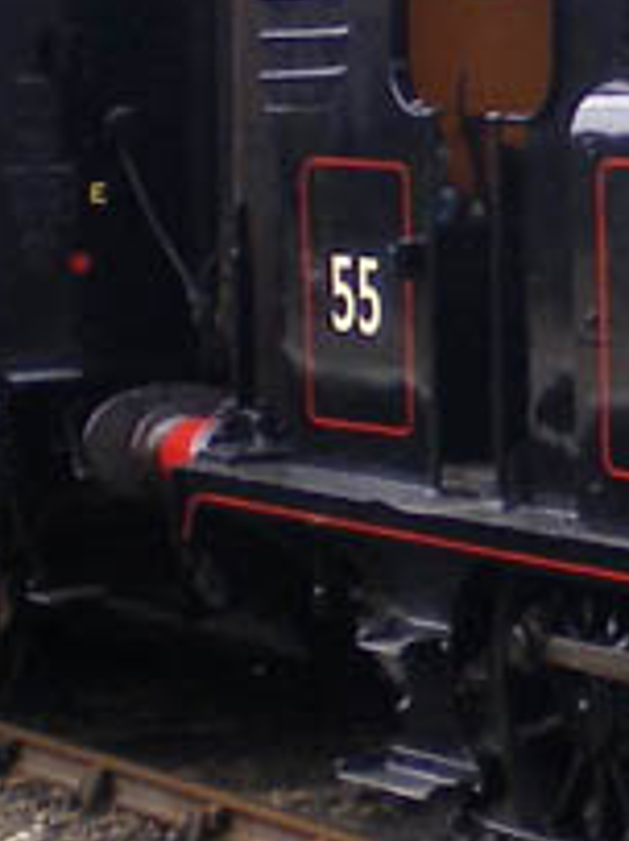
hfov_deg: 7.6
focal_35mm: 192
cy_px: 182
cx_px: 910
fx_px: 4657
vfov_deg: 10.3
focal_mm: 6.3
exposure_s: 1/200
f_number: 3.1
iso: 64
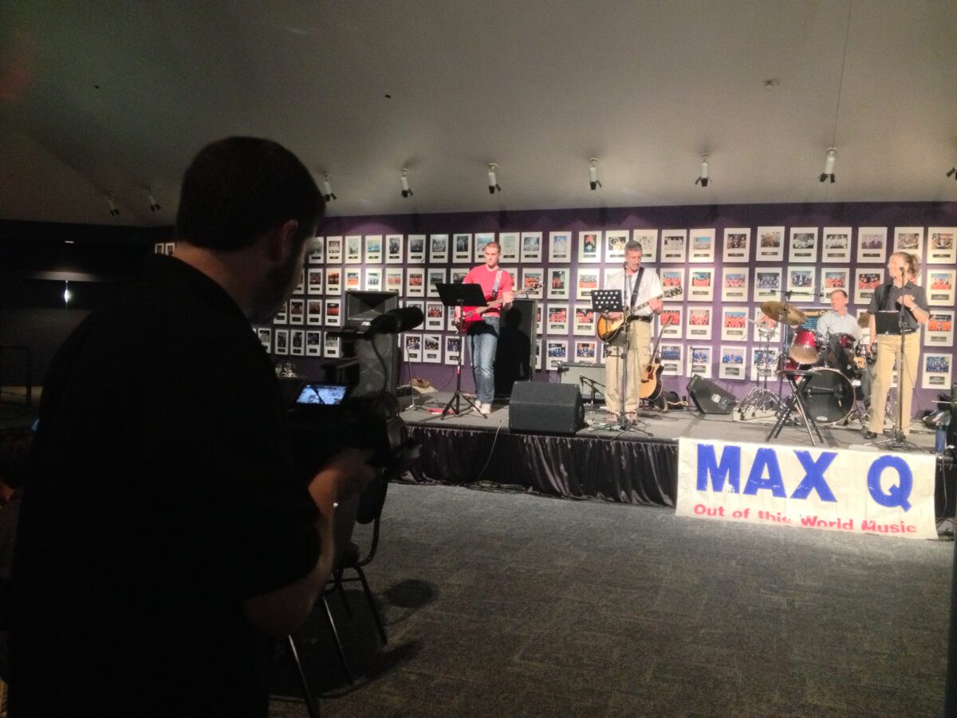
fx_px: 968
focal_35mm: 35
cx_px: 478
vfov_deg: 40.7
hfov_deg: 52.6
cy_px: 359
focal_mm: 4.28
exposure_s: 1/15
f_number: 2.4
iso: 640
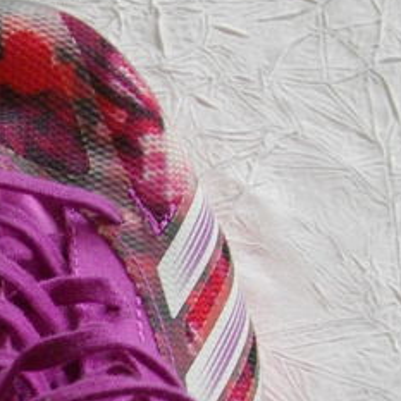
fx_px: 2490
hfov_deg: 9.1
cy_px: 523
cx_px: -119
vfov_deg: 9.1
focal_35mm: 190
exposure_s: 1/60
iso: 255
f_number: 3.6
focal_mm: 8.8
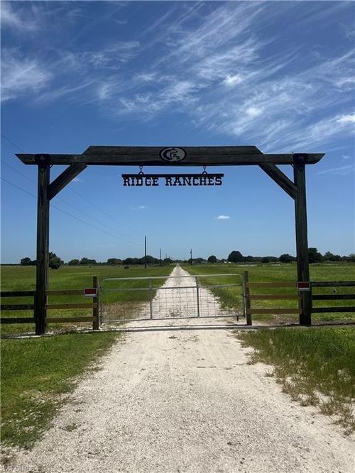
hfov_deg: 56.8
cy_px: 236
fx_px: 328
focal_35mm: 24
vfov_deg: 71.6
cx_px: 178
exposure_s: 1/9709
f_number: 1.78
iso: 80
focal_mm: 6.86
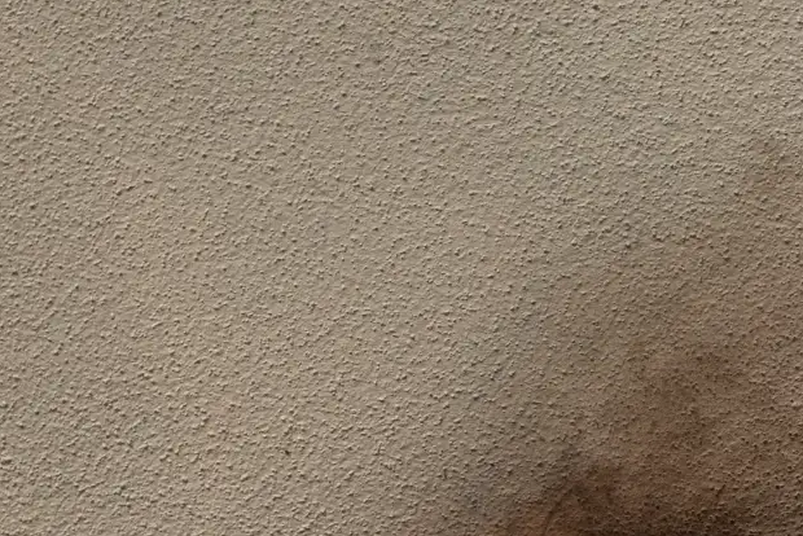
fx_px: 3660
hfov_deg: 12.4
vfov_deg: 8.3
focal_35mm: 164
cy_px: 620
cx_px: 764
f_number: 5.6
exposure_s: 1/500
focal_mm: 35
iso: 400
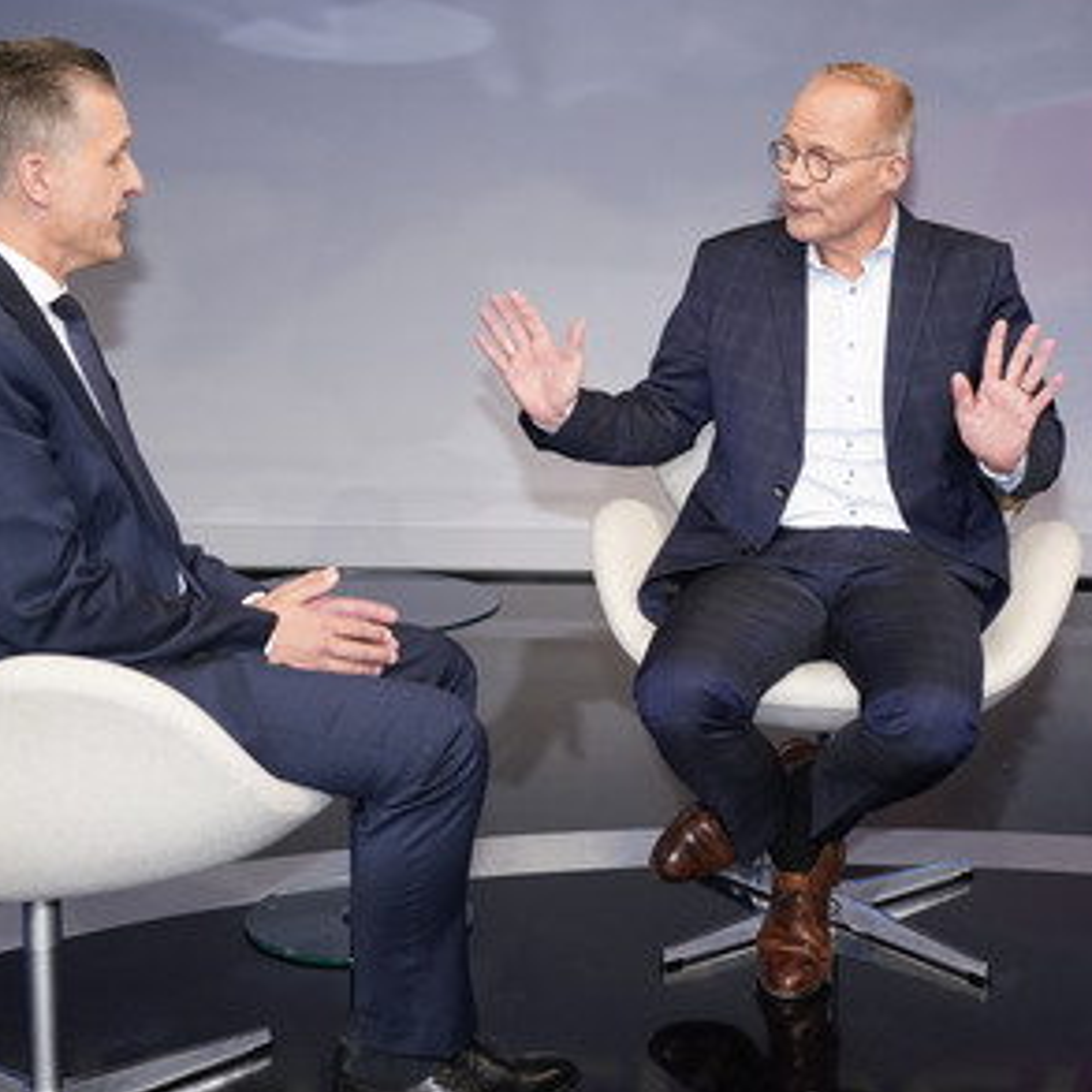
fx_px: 1677
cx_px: 501
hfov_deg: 36.0
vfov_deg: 36.1
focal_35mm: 47
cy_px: 548
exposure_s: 1/125
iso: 2000
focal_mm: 36
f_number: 5.6
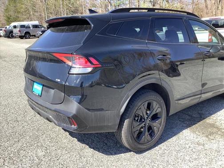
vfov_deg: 45.4
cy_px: 84
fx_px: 201
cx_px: 112
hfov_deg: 58.4
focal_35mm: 31
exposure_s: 1/323
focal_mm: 3.3
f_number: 2.4
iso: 25
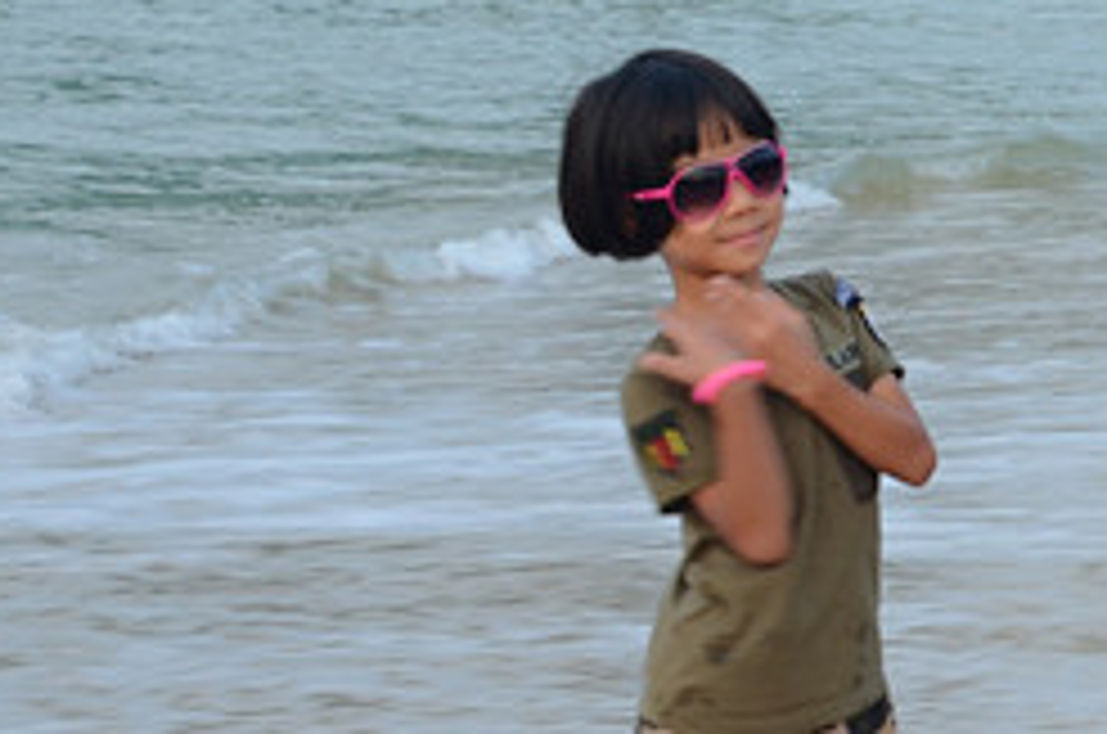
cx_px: 1773
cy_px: 88
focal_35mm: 156
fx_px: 4788
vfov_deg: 8.7
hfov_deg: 12.4
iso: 140
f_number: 8
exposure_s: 1/30
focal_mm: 32
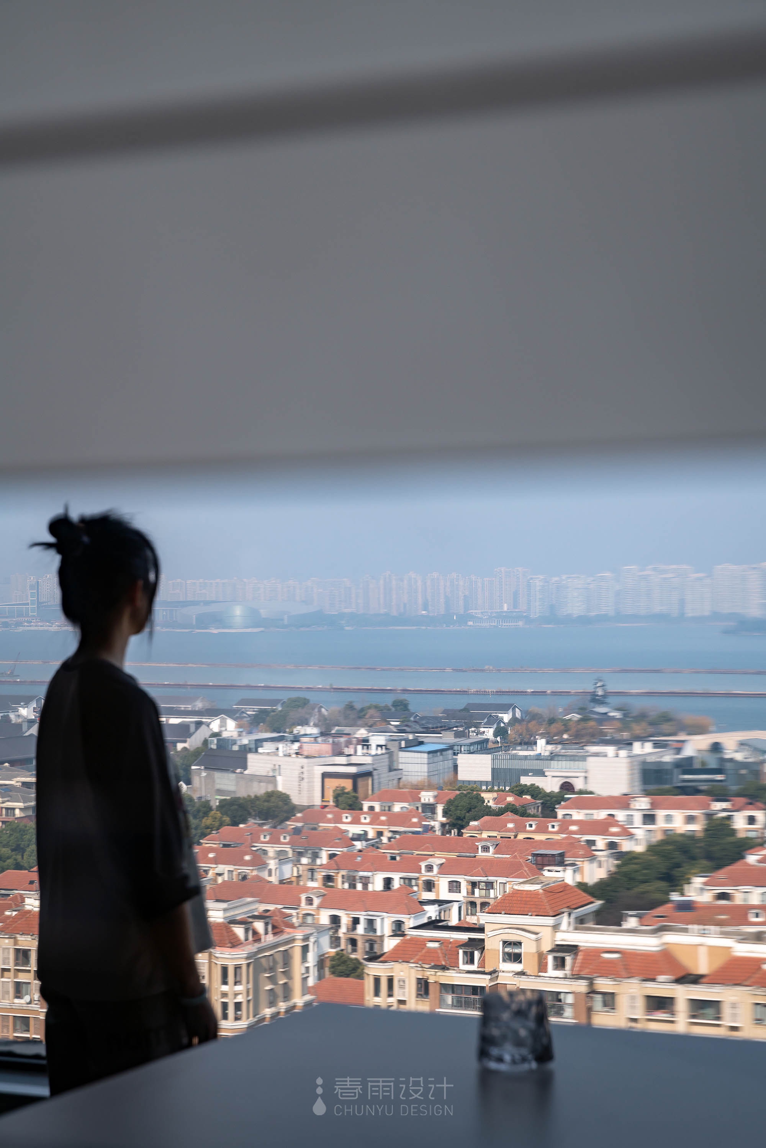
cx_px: 383
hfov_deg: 19.5
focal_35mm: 70
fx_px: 2233
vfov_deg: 28.8
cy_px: 574
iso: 100
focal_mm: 70
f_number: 7.1
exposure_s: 1/30
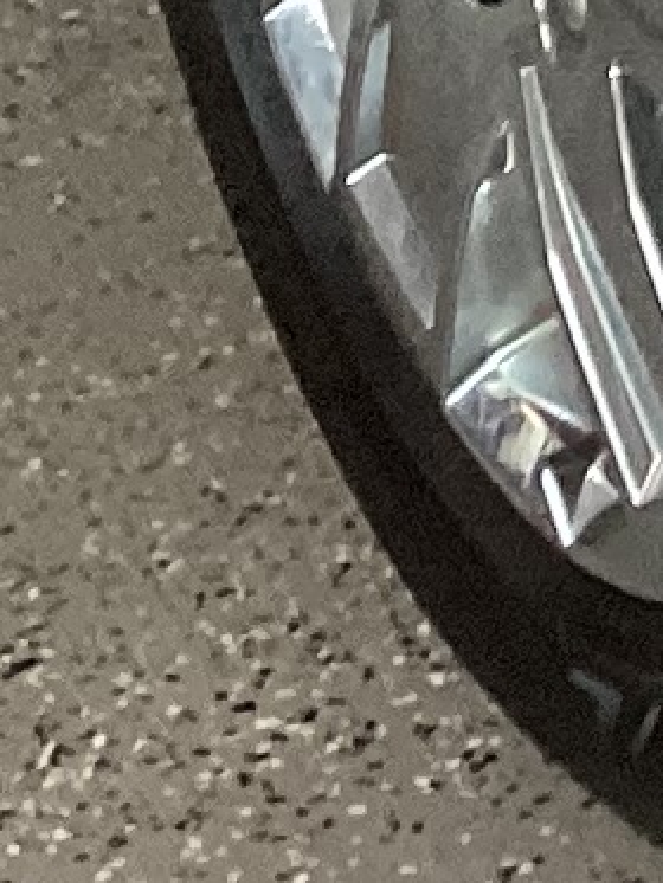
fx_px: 6917
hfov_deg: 5.2
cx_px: 1875
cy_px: -1614
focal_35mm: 271
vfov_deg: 6.7
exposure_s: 1/60
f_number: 2.4
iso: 100
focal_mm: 3.3
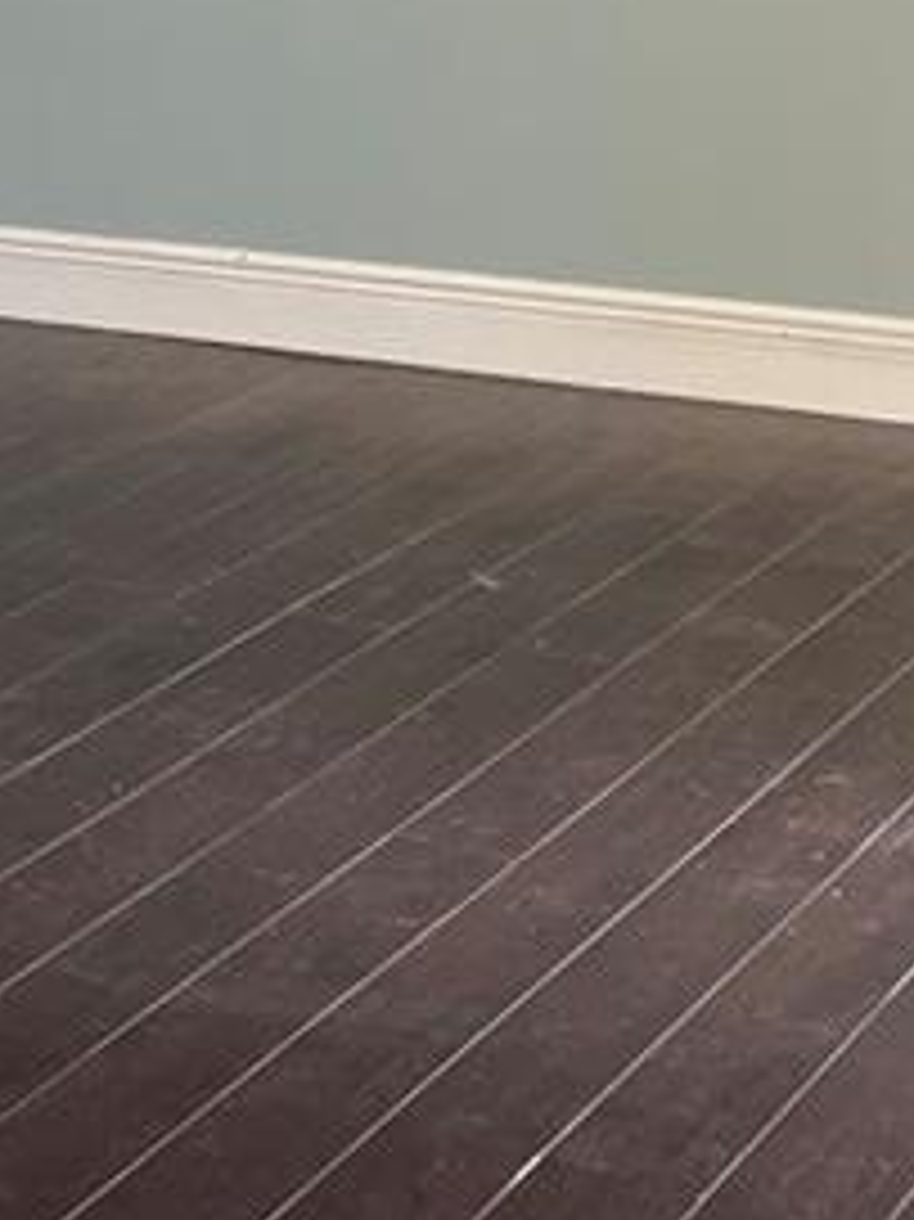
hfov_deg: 12.5
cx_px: -284
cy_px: 77
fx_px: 4052
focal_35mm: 115
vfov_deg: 16.8
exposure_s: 1/121
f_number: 1.5
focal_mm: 5.7
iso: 125
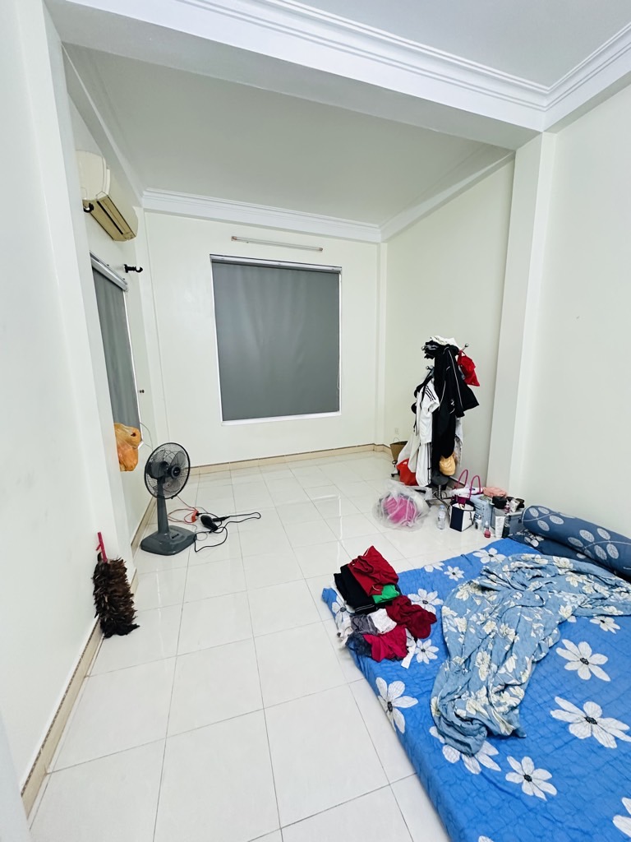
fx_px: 340
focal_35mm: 14
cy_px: 421
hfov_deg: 85.7
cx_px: 316
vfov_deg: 102.1
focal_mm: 2.22
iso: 500
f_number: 2.2
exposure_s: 1/50
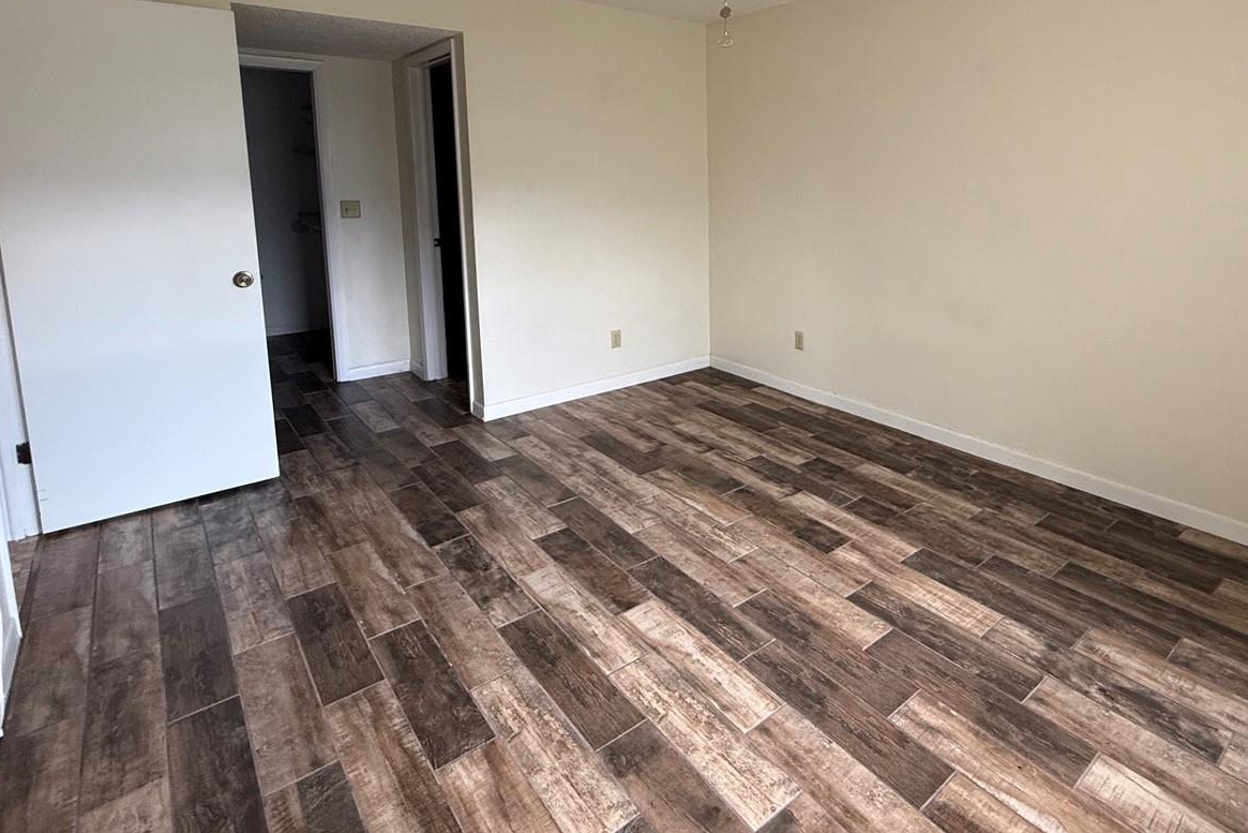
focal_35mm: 20
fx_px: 693
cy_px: 259
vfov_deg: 60.1
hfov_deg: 83.0
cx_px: 743
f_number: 2.2
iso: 200
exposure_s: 1/99
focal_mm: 2.22
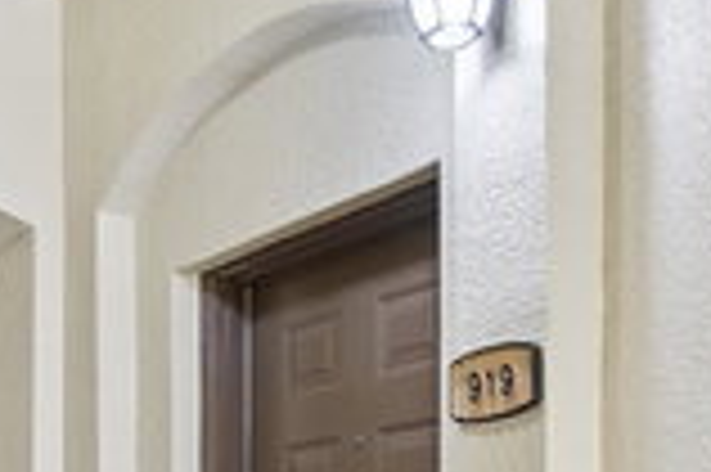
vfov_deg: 17.2
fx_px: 1440
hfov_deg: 26.1
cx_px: -18
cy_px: 652
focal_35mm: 73
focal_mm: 24
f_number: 9
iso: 200
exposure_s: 1/2
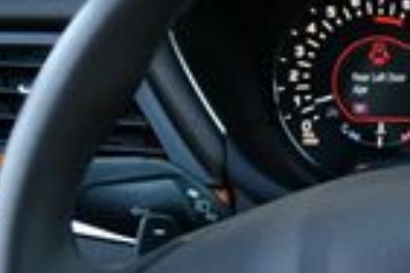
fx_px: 2073
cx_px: 797
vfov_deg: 7.5
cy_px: 319
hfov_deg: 10.5
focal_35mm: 182
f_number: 3.8
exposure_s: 1/250
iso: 720
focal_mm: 20
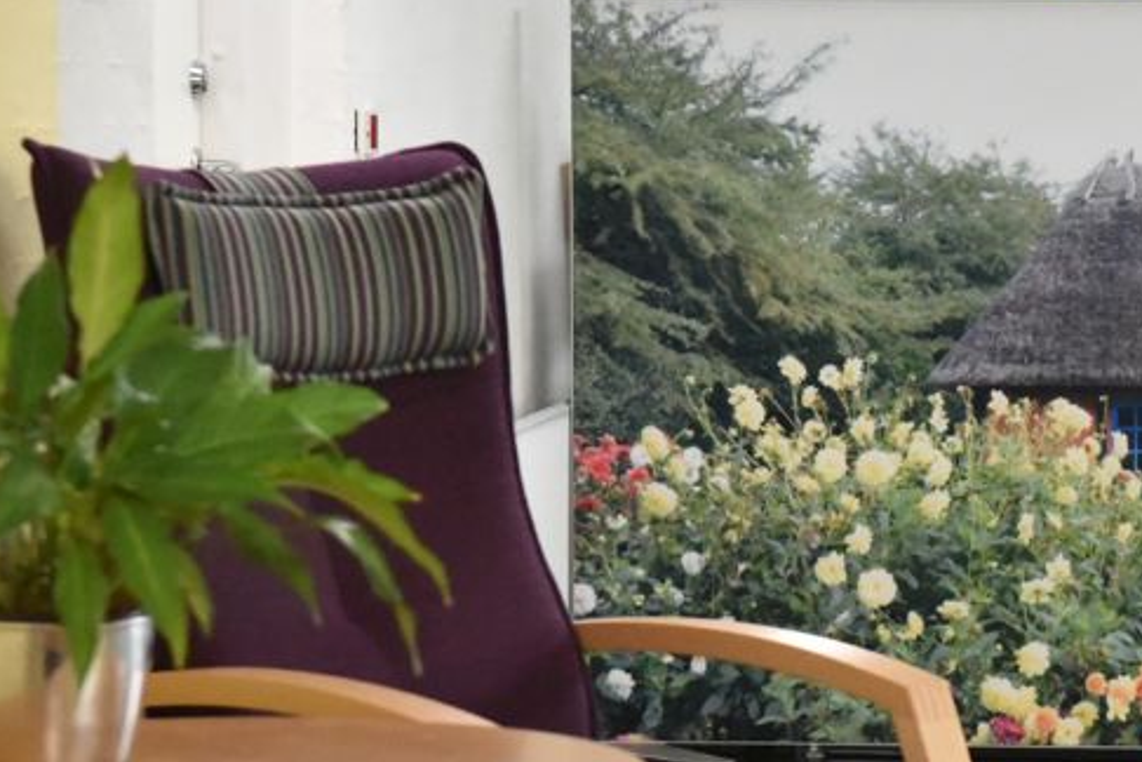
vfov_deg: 8.7
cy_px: 640
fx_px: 5012
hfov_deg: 12.9
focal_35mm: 158
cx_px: 1006
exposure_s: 1/1600
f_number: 3.5
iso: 12800
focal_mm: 60
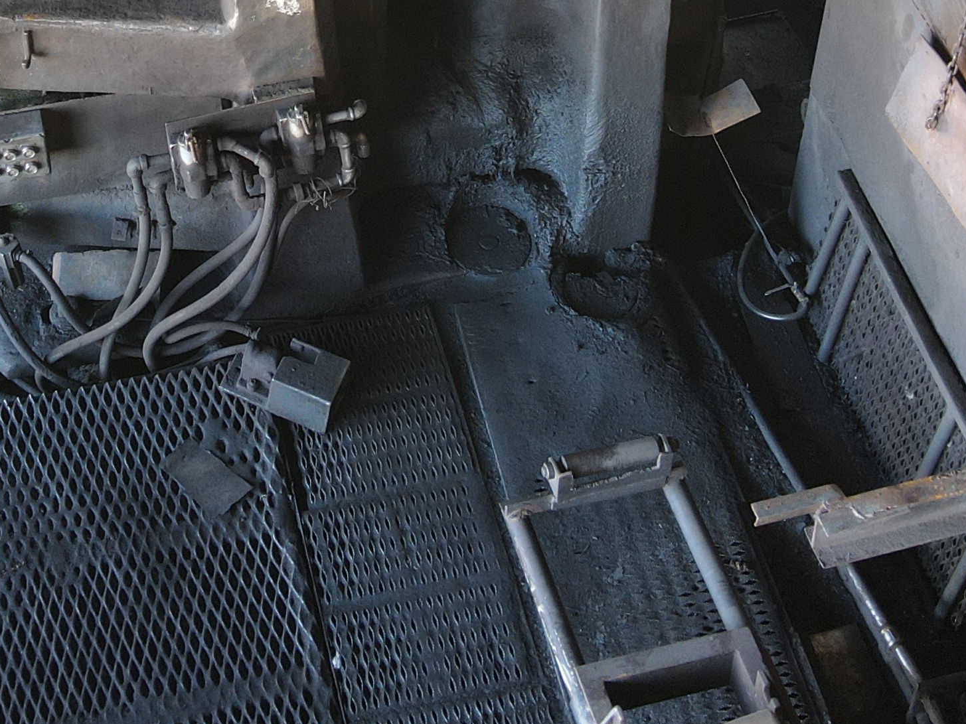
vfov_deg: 21.1
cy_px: -72
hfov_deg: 29.1
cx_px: 303
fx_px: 1842
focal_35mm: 66
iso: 290
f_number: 2.8
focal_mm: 4.5
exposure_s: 1/15
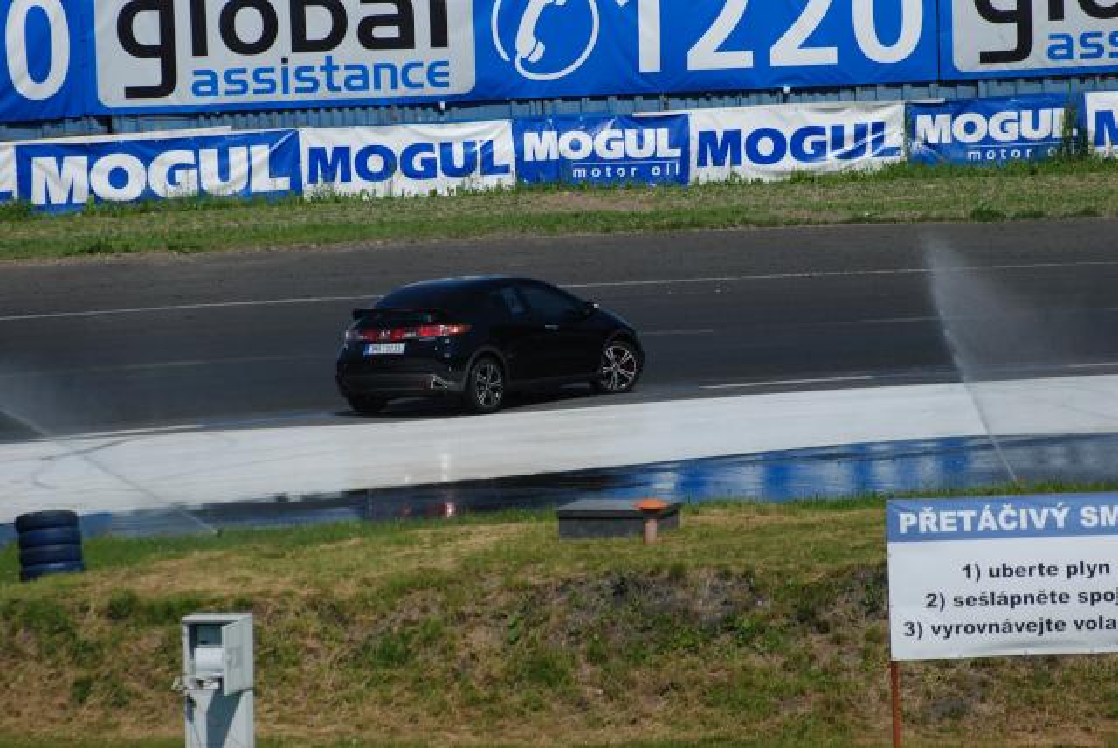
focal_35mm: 330
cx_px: 559
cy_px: 374
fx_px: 10257
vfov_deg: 4.2
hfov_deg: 6.2
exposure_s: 1/1000
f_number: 5.6
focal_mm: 220
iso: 100
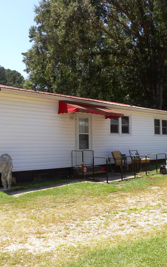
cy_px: 133
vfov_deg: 56.7
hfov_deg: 37.2
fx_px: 248
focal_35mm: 34
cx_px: 90
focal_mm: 4.3
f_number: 3.2
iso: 100
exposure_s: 1/687
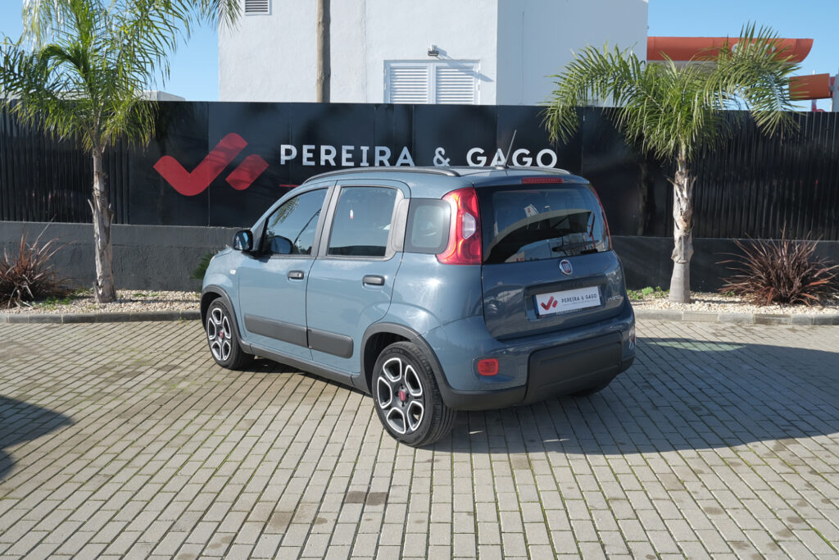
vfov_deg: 41.1
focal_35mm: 32
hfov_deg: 58.7
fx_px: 746
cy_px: 280
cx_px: 420
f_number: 9
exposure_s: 1/160
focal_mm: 21.5
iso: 160
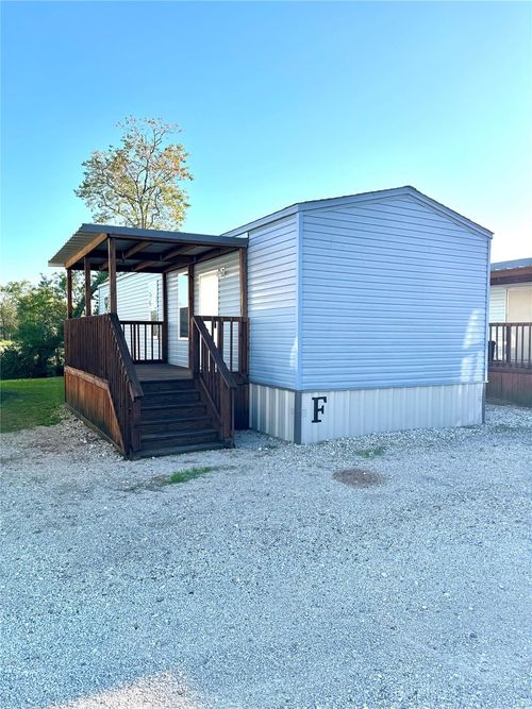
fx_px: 492
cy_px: 354
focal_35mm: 24
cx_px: 266
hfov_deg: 56.8
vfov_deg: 71.6
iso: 80
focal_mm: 6.76
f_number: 1.78
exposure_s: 1/2415
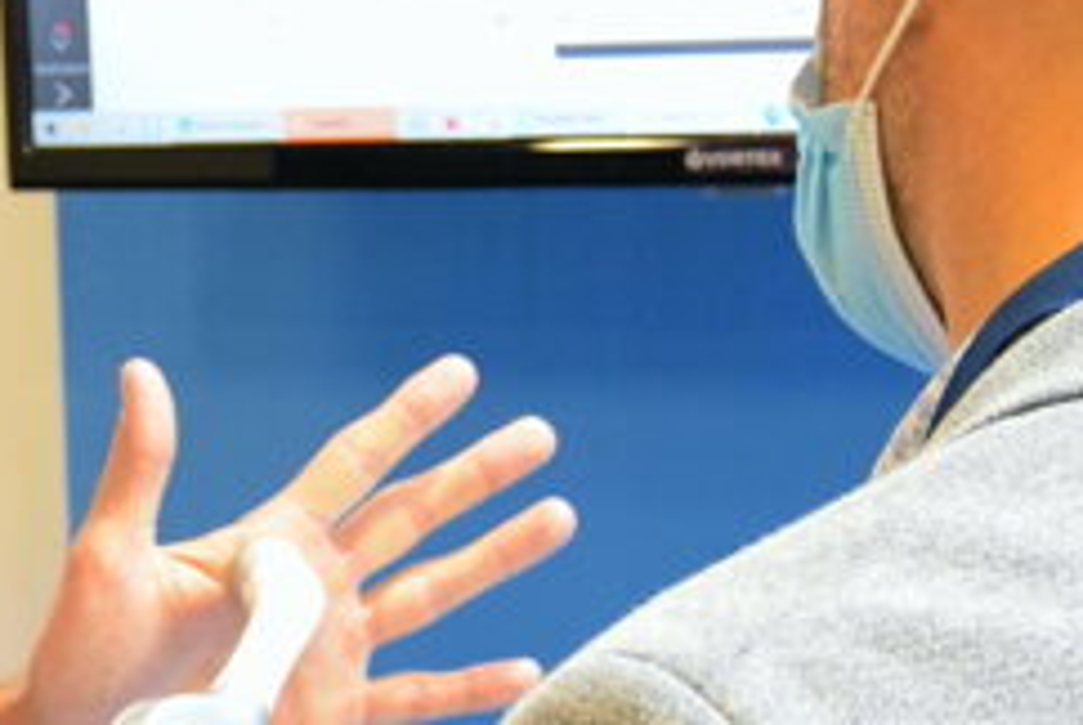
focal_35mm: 150
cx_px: 380
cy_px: 336
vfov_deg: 9.2
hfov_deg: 13.7
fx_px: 4518
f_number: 5
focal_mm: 28
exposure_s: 1/100
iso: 2500
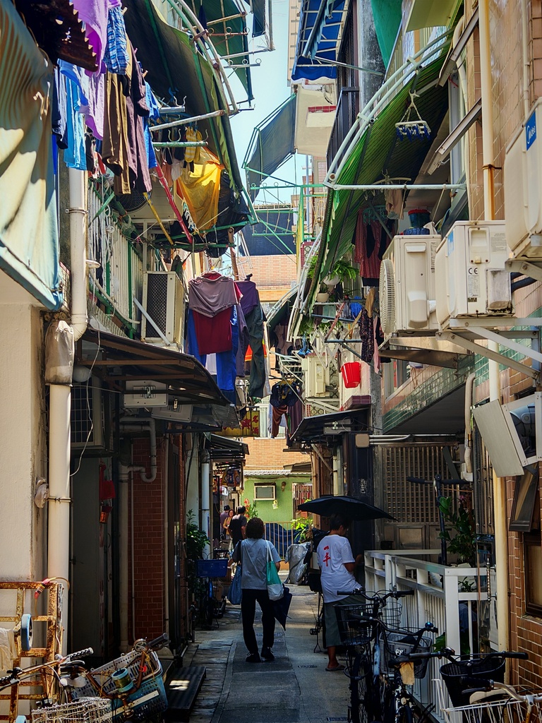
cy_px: 362
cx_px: 271
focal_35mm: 72
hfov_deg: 20.4
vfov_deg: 27.0
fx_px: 1503
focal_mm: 15.38
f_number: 2.6
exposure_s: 1/100
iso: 125
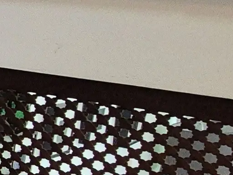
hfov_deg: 11.4
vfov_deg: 14.4
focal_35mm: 102
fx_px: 686
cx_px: -465
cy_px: 44
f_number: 2.2
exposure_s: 1/60
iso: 500
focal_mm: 2.2
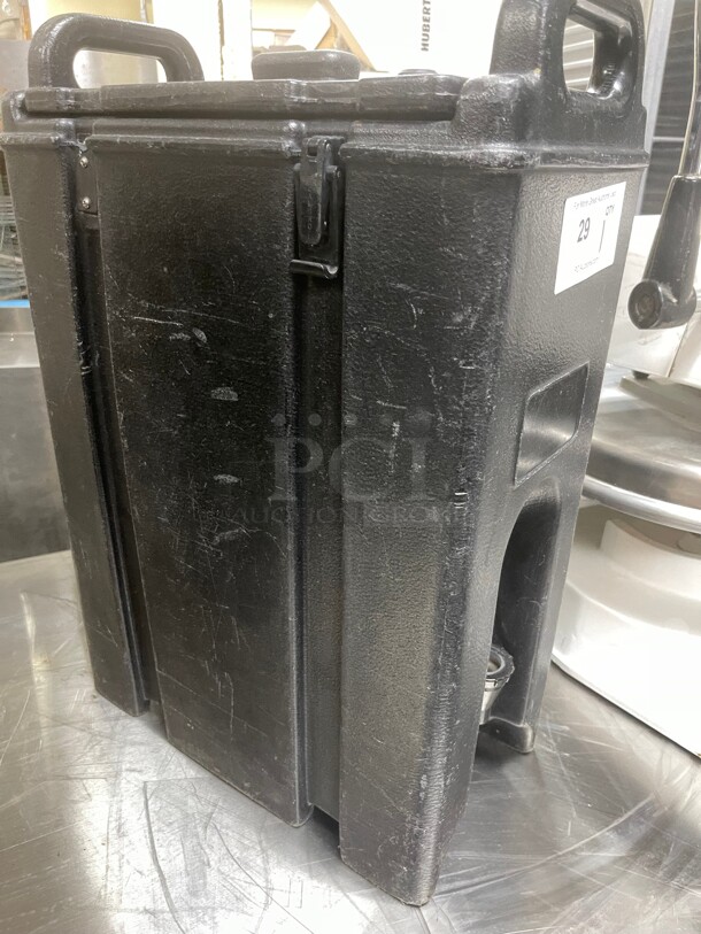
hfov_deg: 53.1
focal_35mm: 26
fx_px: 702
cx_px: 350
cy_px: 467
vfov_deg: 67.3
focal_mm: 5.1
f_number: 1.6
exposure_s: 1/40
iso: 400
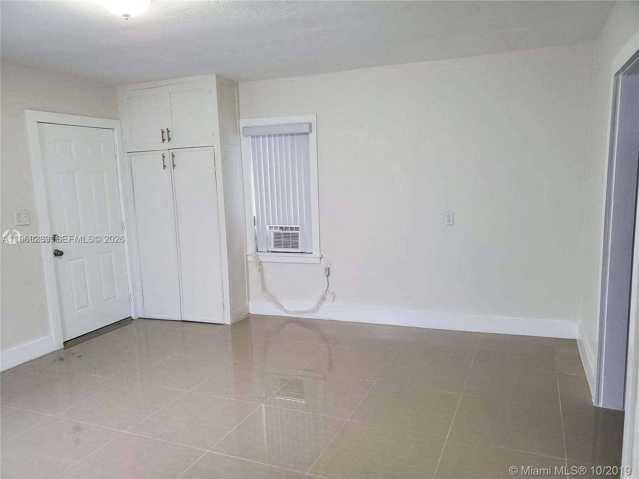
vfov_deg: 53.1
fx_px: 480
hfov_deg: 67.3
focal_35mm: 26
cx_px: 320
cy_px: 240
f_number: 2.4
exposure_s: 1/39
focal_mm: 4.3
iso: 320
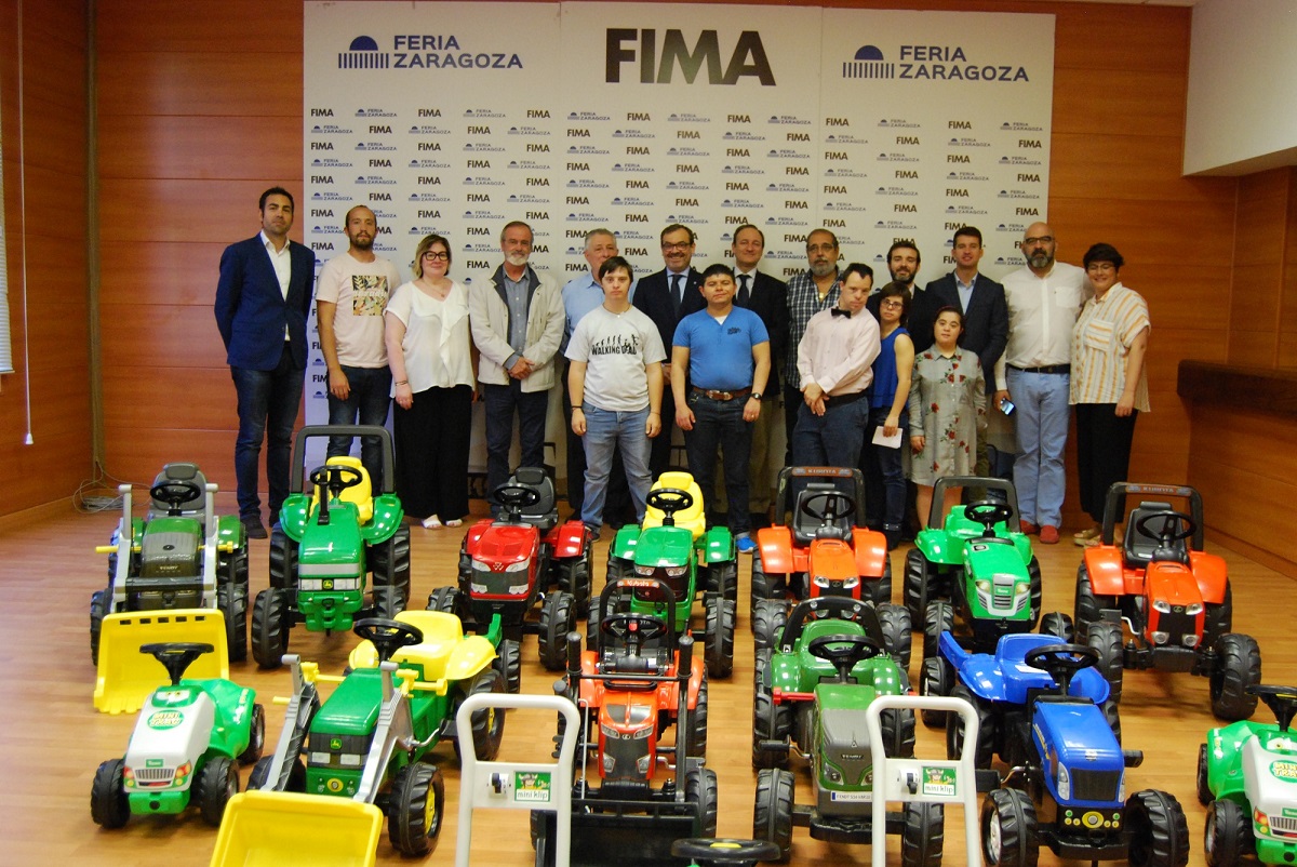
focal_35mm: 33
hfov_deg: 57.2
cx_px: 648
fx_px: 1190
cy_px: 434
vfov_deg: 40.0
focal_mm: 22
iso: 1000
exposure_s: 1/30
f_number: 3.8
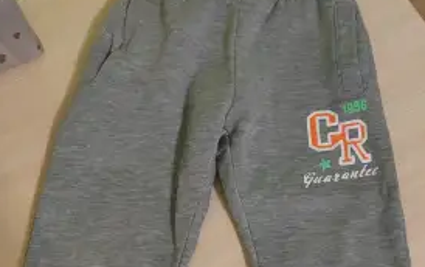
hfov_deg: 49.1
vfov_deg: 31.4
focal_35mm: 40
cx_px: 234
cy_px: 208
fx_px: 464
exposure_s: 1/60
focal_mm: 5.52
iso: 2222
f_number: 1.9
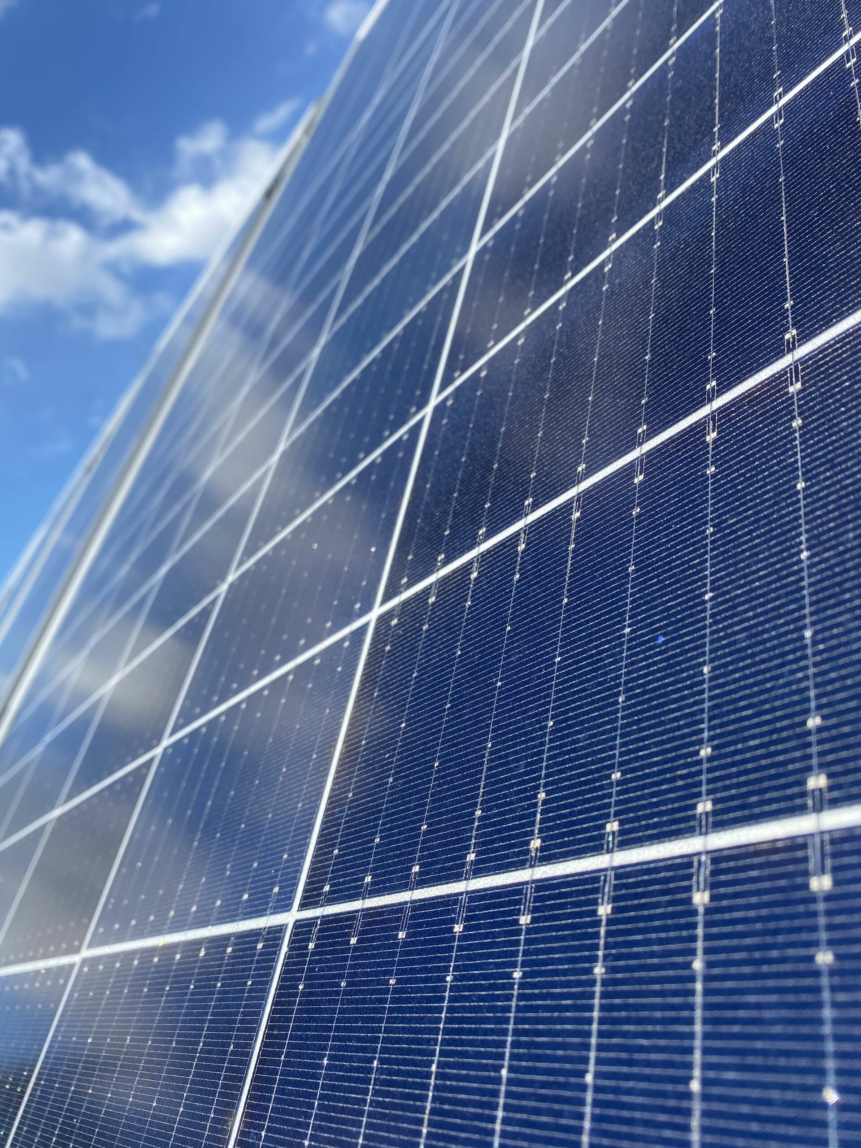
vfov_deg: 67.3
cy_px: 574
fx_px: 862
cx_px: 430
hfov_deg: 53.1
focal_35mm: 26
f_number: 1.8
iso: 32
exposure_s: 1/1522
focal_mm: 4.25
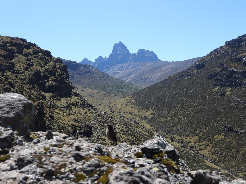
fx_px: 355
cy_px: 92
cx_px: 123
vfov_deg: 29.1
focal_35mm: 50
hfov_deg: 38.2
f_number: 3.2
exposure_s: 1/800
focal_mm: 9
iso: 100
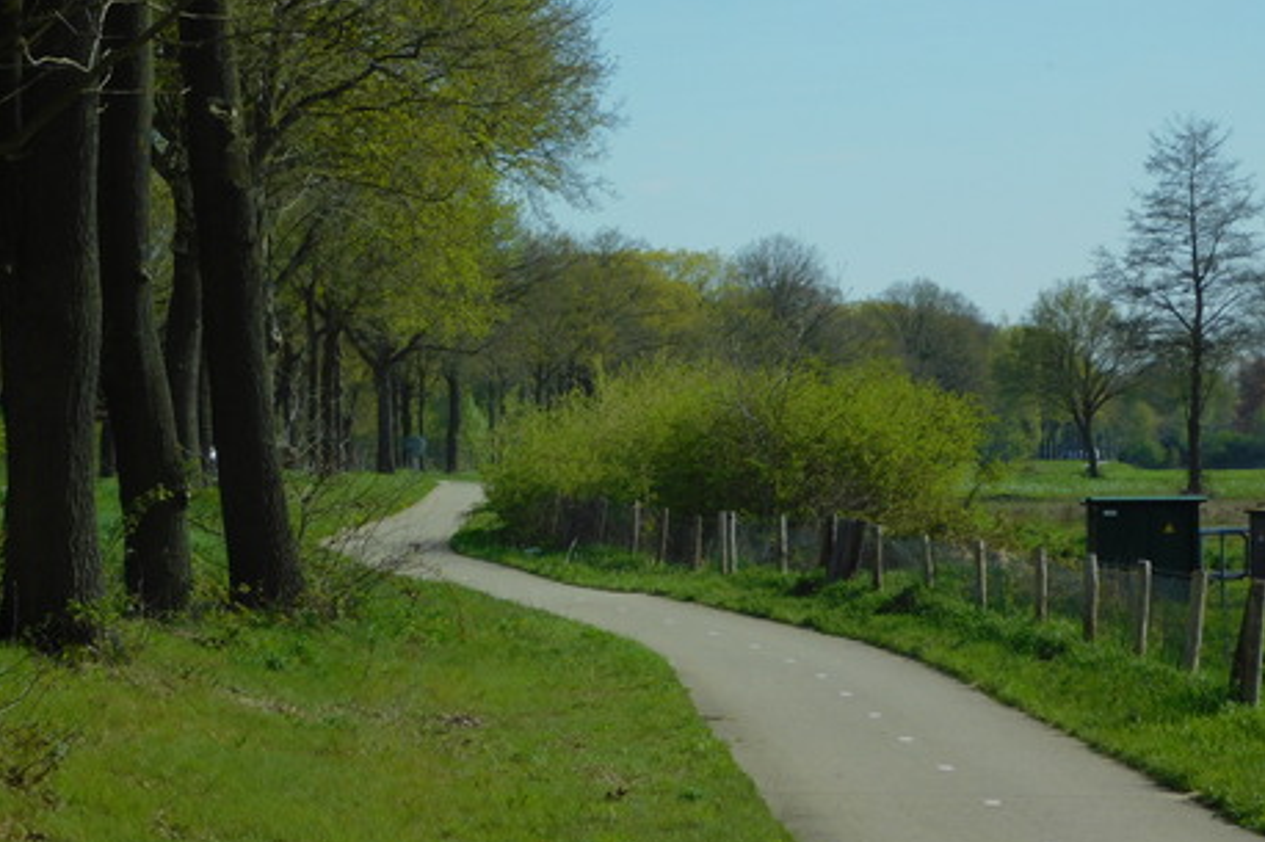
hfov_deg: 14.7
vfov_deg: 9.8
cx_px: 632
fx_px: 4917
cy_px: 410
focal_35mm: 140
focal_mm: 23.7
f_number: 5
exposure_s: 1/1000
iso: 125
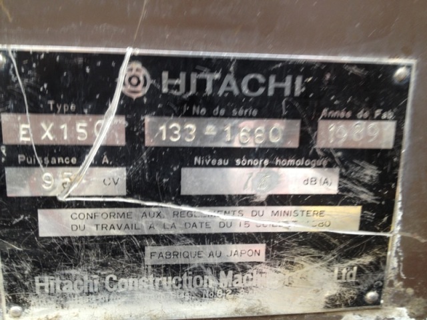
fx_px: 432
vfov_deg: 40.7
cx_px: 214
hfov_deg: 52.6
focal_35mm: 35
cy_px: 160
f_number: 2.4
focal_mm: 4.28
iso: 50
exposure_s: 1/24
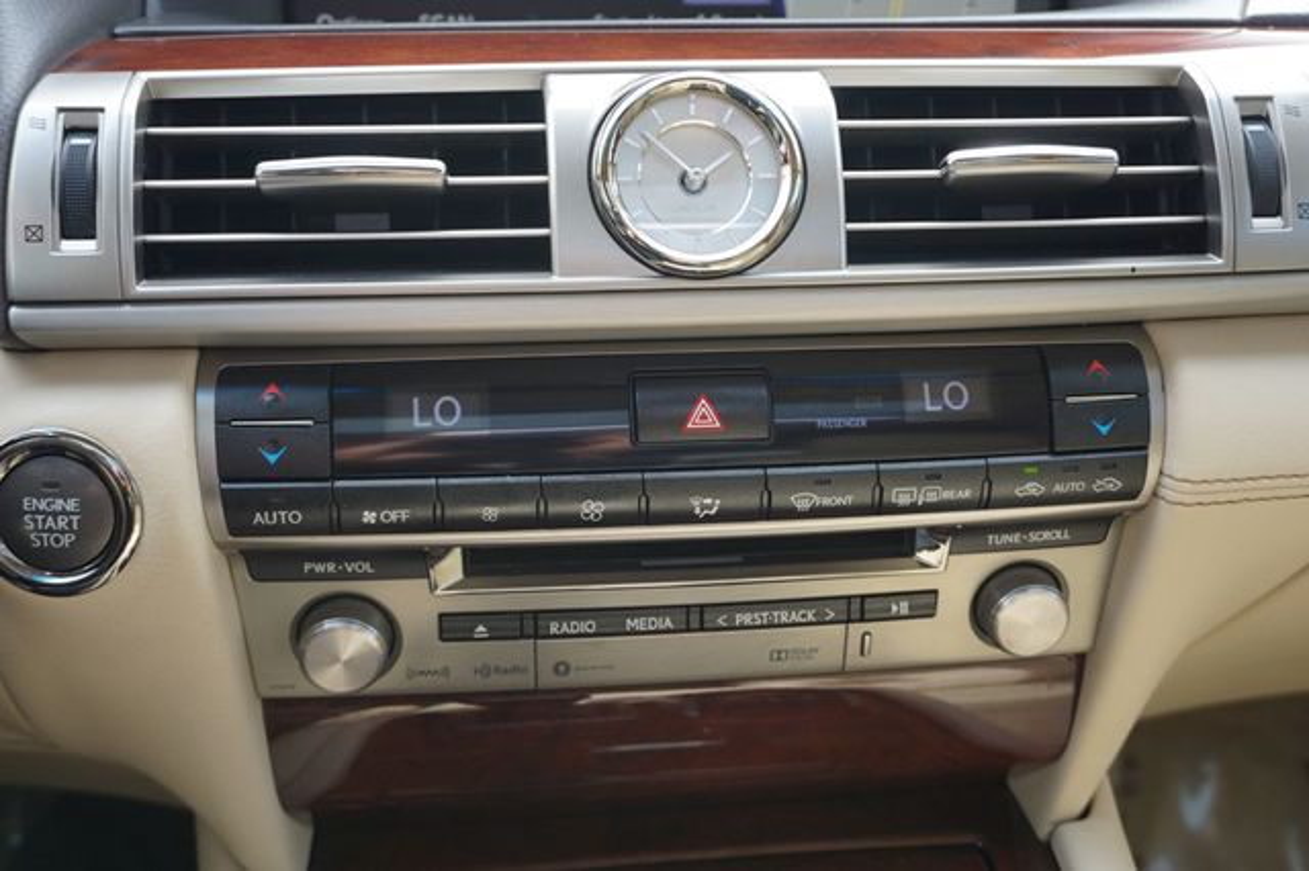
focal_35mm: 36
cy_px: 436
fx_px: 1308
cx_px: 654
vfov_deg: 36.8
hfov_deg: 53.2
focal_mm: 24
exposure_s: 1/60
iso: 100
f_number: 4.5
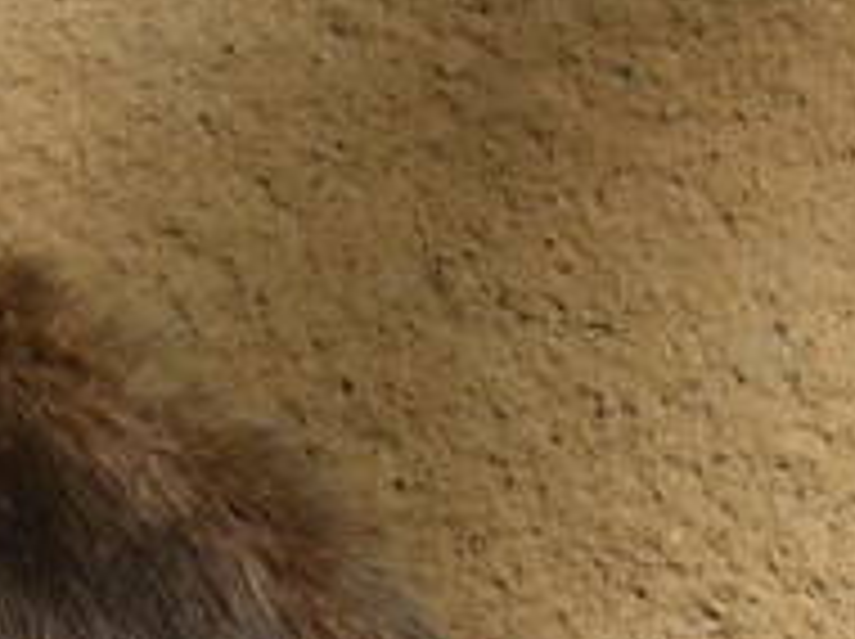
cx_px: -2142
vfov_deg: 0.8
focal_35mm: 1883
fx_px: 46452
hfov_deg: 1.1
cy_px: 608
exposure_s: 1/2000
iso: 400
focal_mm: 155
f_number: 5.6
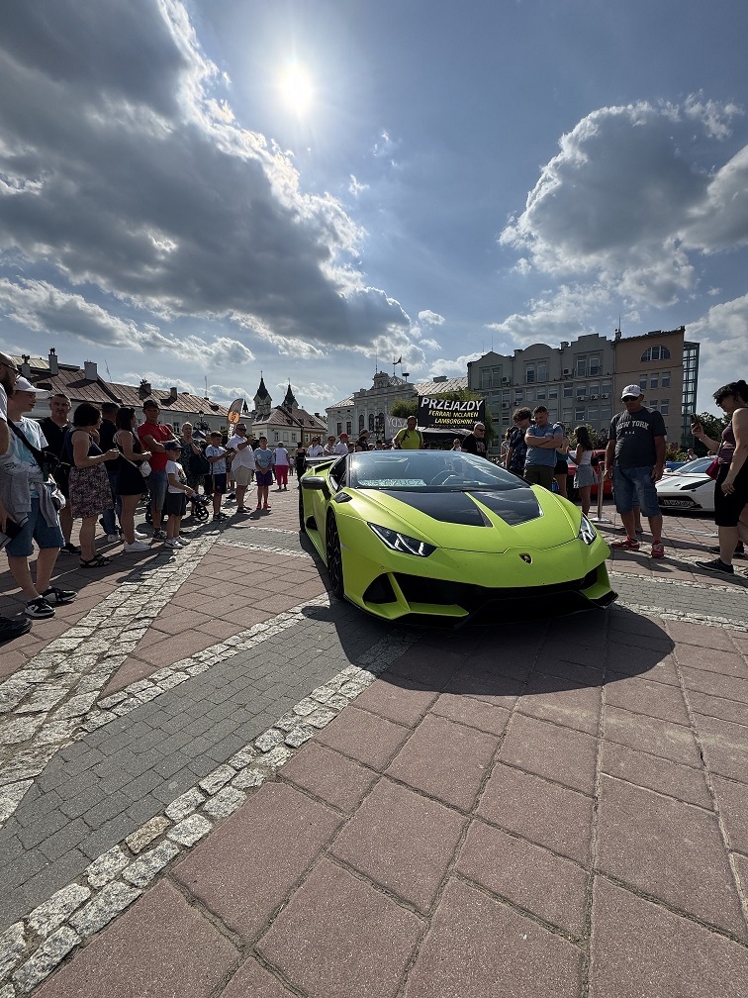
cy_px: 499
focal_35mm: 14
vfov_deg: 102.1
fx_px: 403
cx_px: 374
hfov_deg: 85.7
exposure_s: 1/3906
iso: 40
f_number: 2.2
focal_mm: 2.22
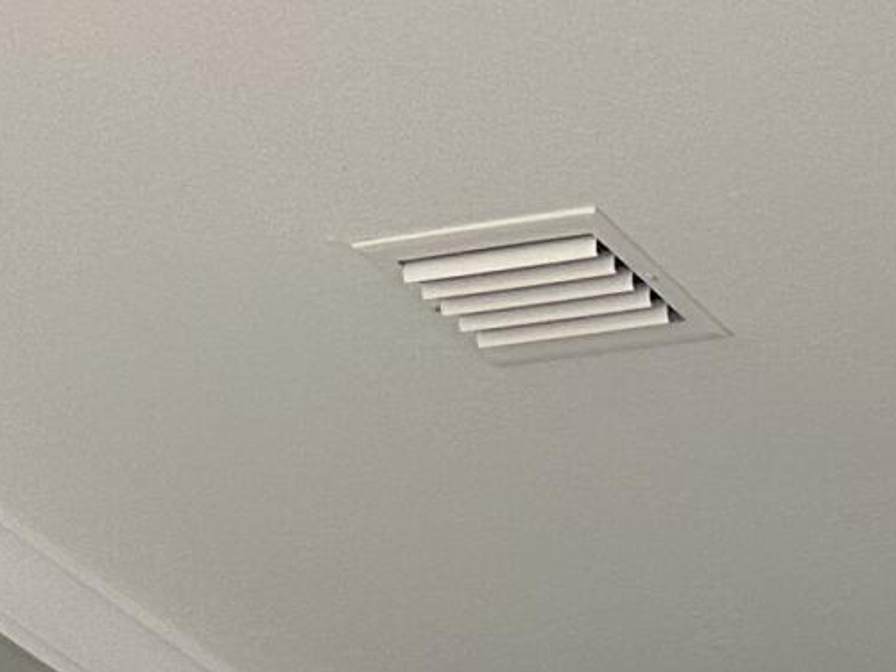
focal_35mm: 144
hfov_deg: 10.6
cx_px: 2478
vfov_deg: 8.8
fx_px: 3727
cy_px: 1901
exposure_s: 1/242
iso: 80
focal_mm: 6.86
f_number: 1.78
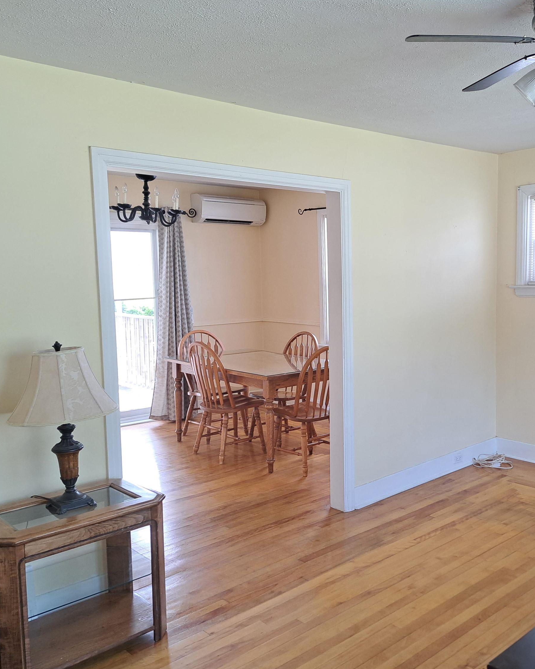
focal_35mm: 32
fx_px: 633
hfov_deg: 44.7
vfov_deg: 55.7
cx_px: 383
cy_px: 337
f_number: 1.8
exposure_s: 1/30
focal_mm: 5.23
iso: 50
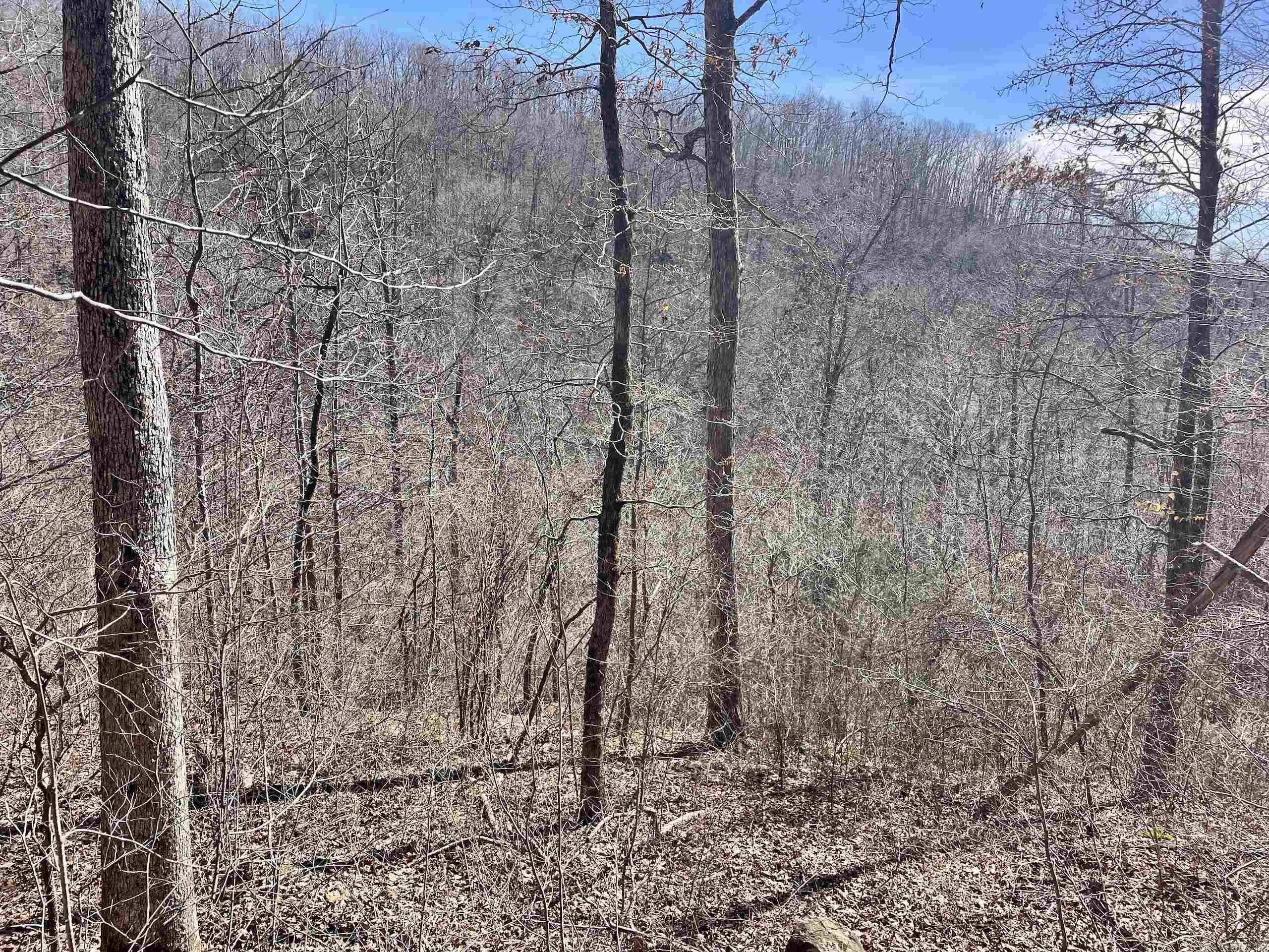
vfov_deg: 53.1
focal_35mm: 26
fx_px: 953
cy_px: 476
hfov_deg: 67.3
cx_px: 634
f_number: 1.6
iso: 32
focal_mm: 4.2
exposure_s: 1/1473
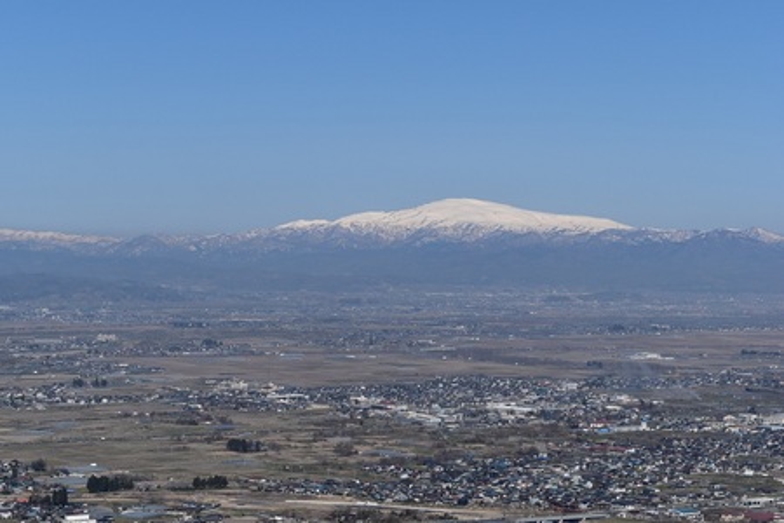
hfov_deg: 24.6
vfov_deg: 16.6
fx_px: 1797
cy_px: 262
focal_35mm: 82
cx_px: 392
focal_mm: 55
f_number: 11
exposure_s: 1/500
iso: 200
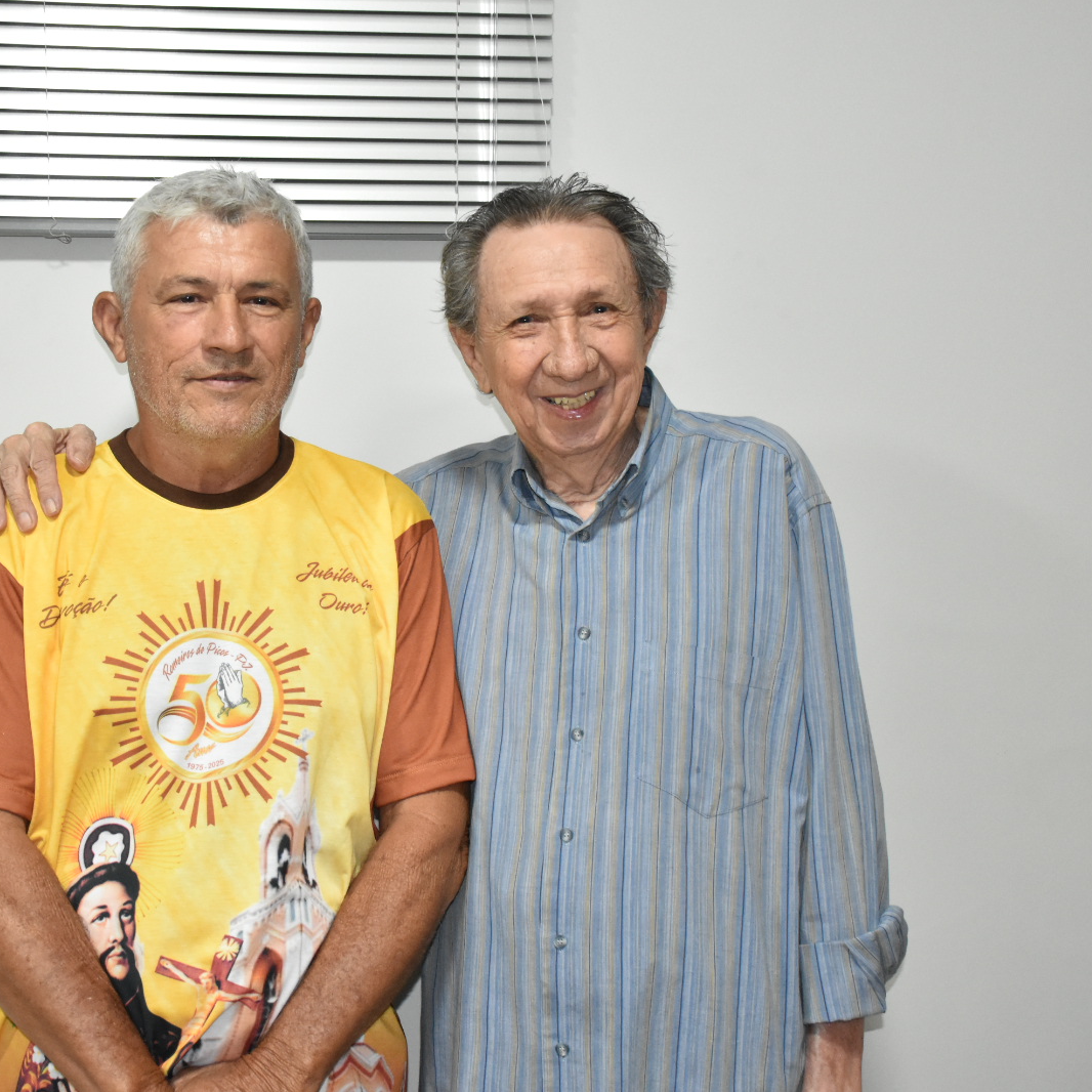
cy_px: 541
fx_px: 2213
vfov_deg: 27.7
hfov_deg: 27.6
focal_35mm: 62
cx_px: 380
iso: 3200
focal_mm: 32
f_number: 4.5
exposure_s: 1/100
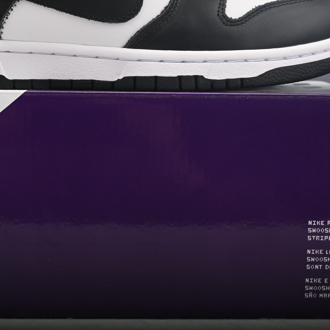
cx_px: 114
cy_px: 105
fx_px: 874
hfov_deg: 21.3
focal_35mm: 81
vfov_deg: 21.3
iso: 100
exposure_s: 1/250
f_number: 11
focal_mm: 45
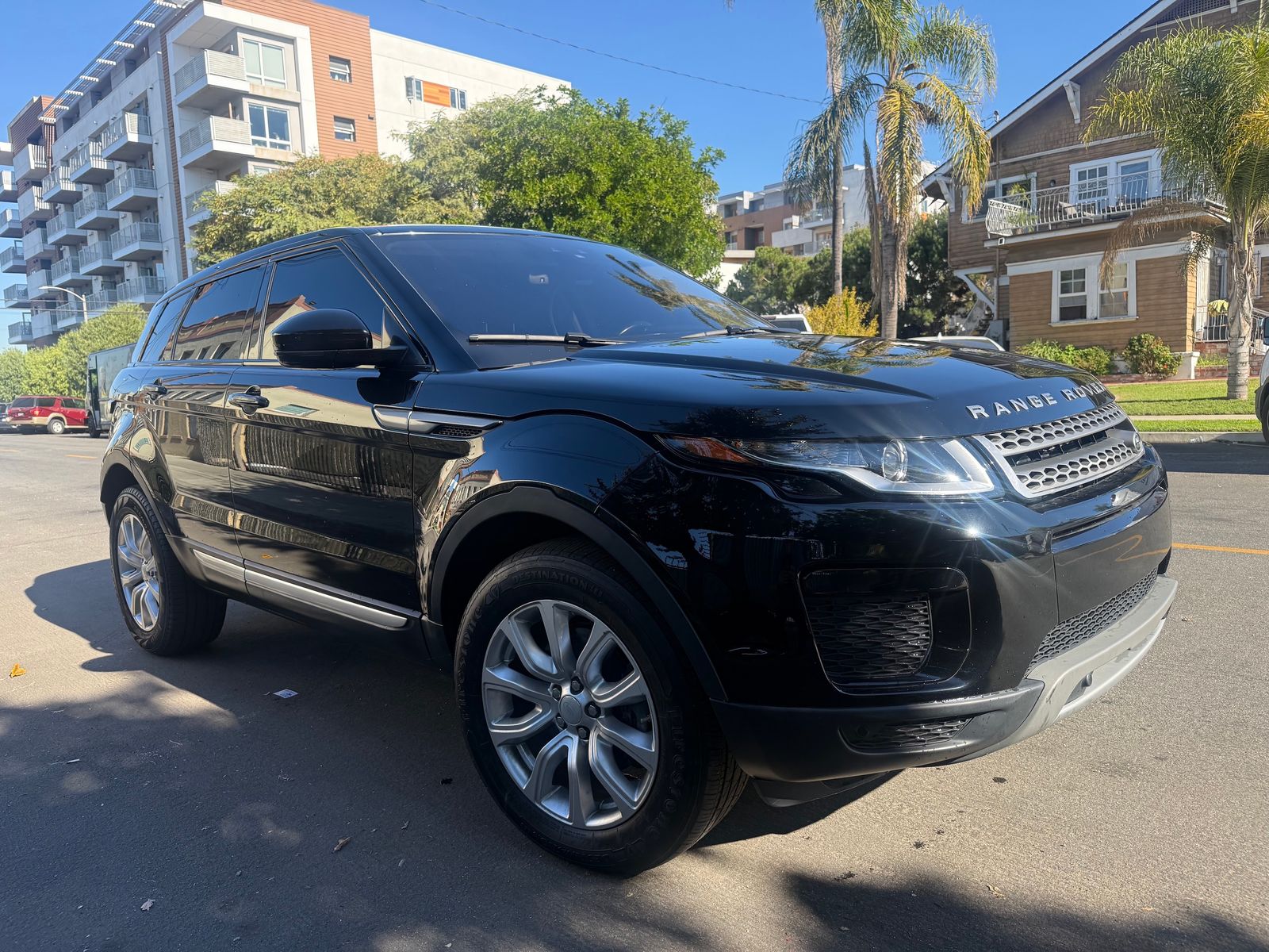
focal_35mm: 24
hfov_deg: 71.6
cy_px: 476
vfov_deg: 56.8
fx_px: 880
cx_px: 634
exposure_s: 1/1437
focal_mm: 6.76
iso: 100
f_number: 1.78
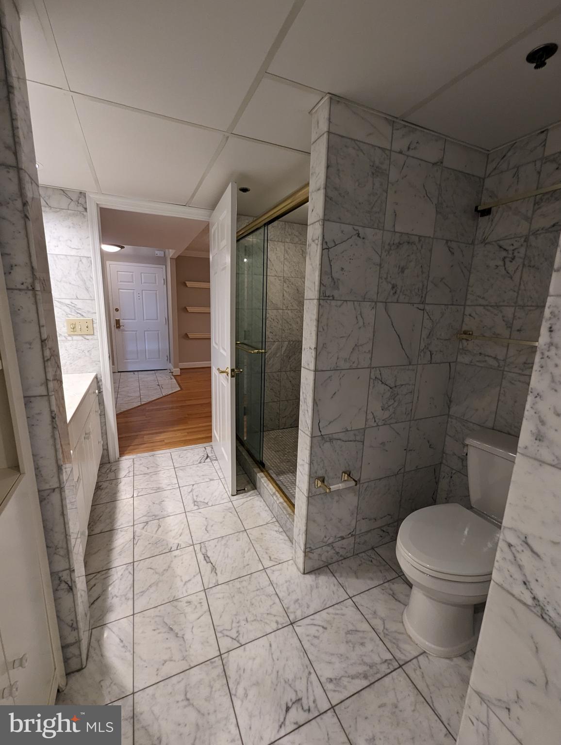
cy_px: 372
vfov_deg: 106.1
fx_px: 280
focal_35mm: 13
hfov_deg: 90.0
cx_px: 280
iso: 129
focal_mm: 1.95
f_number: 2.2
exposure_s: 1/24
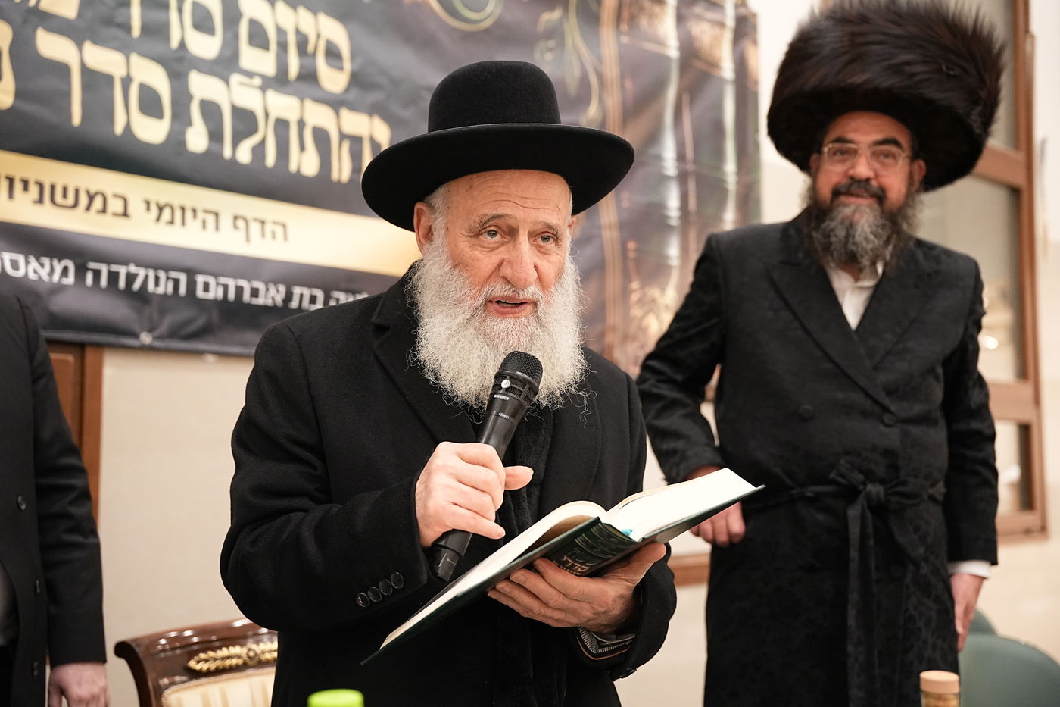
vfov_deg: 34.3
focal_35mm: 39
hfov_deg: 49.7
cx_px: 530
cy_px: 354
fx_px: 1145
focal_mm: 38.9
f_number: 2.8
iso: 5000
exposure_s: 1/320
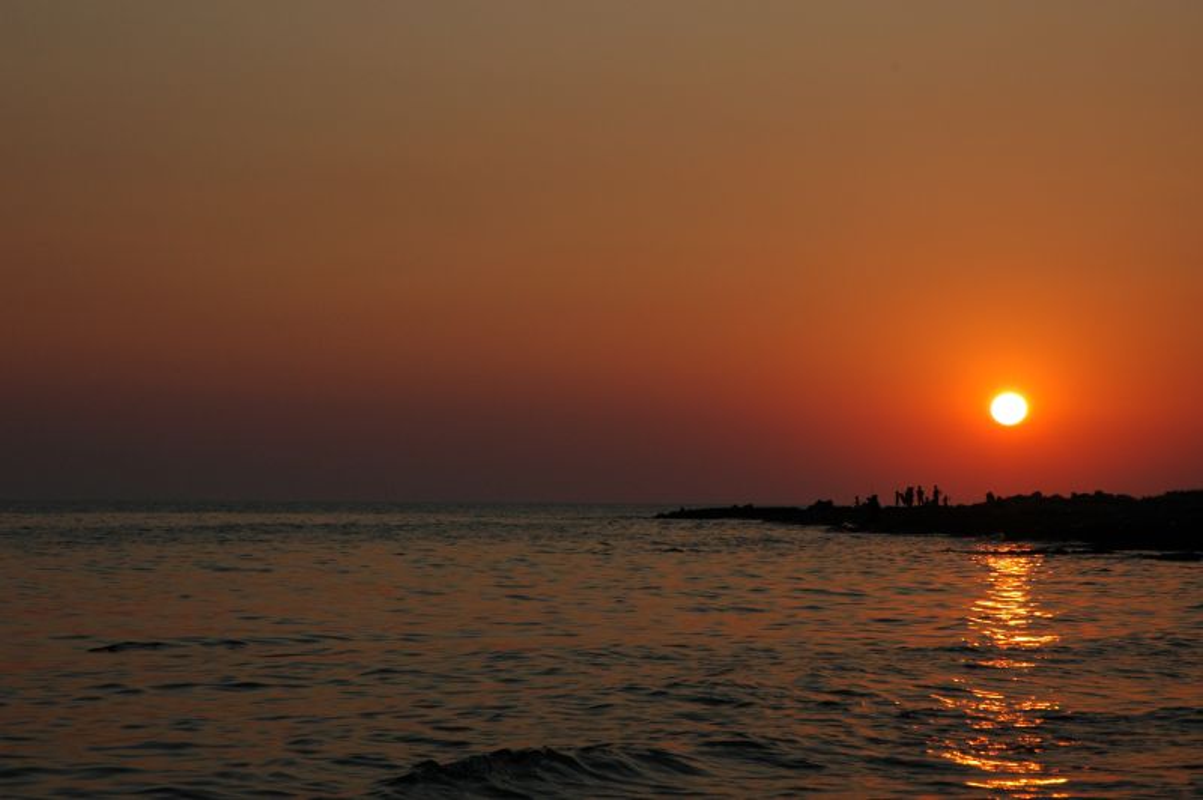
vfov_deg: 13.0
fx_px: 3506
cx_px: 602
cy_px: 400
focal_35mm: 105
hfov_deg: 19.5
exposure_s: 1/400
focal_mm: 70
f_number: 11
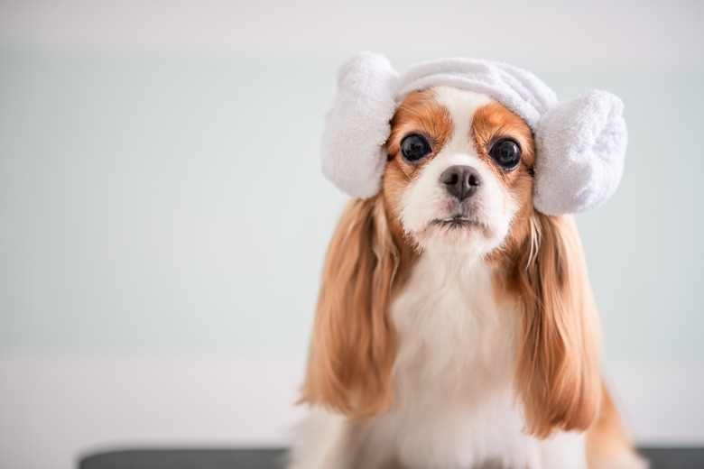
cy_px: 234
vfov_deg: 16.1
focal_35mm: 85
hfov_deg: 23.9
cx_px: 352
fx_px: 1662
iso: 500
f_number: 1.8
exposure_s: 1/250
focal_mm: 85
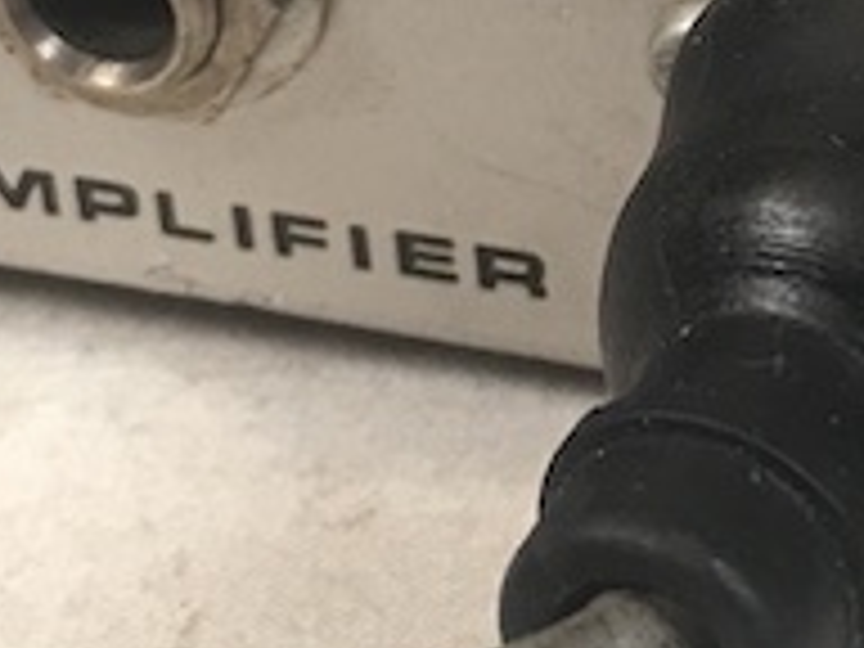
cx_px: 1098
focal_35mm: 151
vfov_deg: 9.4
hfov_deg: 12.7
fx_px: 3769
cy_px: -482
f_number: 2.2
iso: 25
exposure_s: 1/40
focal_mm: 4.15
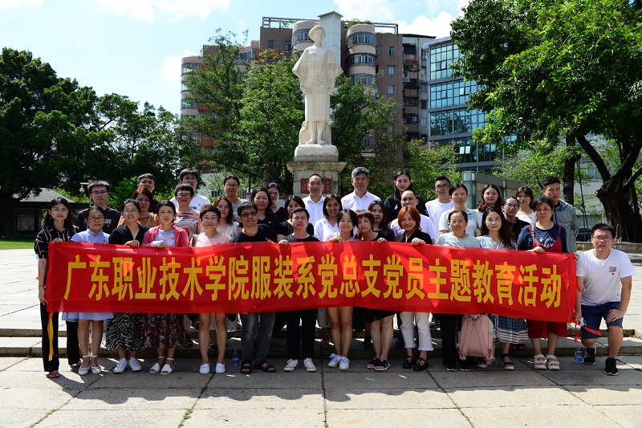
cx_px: 321
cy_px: 214
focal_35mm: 31
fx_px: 553
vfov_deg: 42.3
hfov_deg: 60.3
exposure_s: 1/1600
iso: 320
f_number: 5
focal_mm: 31
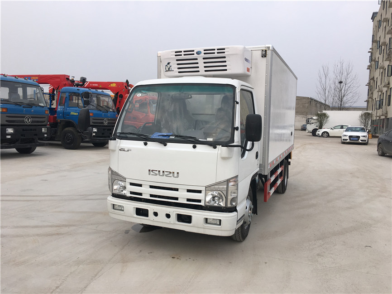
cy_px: 147
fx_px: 328
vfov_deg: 48.2
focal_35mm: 29
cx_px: 196
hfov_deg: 61.7
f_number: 2.2
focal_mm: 4.15
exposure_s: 1/541
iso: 25
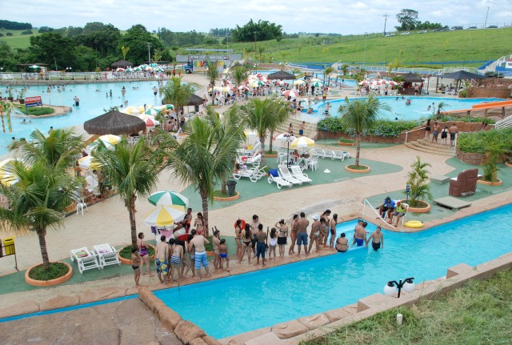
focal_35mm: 33
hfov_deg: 57.1
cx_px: 256
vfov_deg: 40.2
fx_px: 471
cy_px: 172
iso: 200
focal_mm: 22
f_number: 9
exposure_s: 1/320
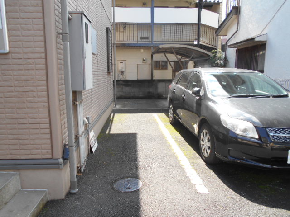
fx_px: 218
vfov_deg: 53.1
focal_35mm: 26
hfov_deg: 67.3
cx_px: 145
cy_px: 108
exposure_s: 1/160
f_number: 3.2
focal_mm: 4.6
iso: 80
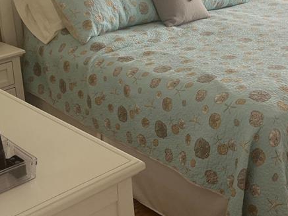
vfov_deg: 23.4
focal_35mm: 61
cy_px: 20
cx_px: 179
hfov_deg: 31.5
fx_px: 508
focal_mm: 5.1
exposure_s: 1/120
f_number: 1.6
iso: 100
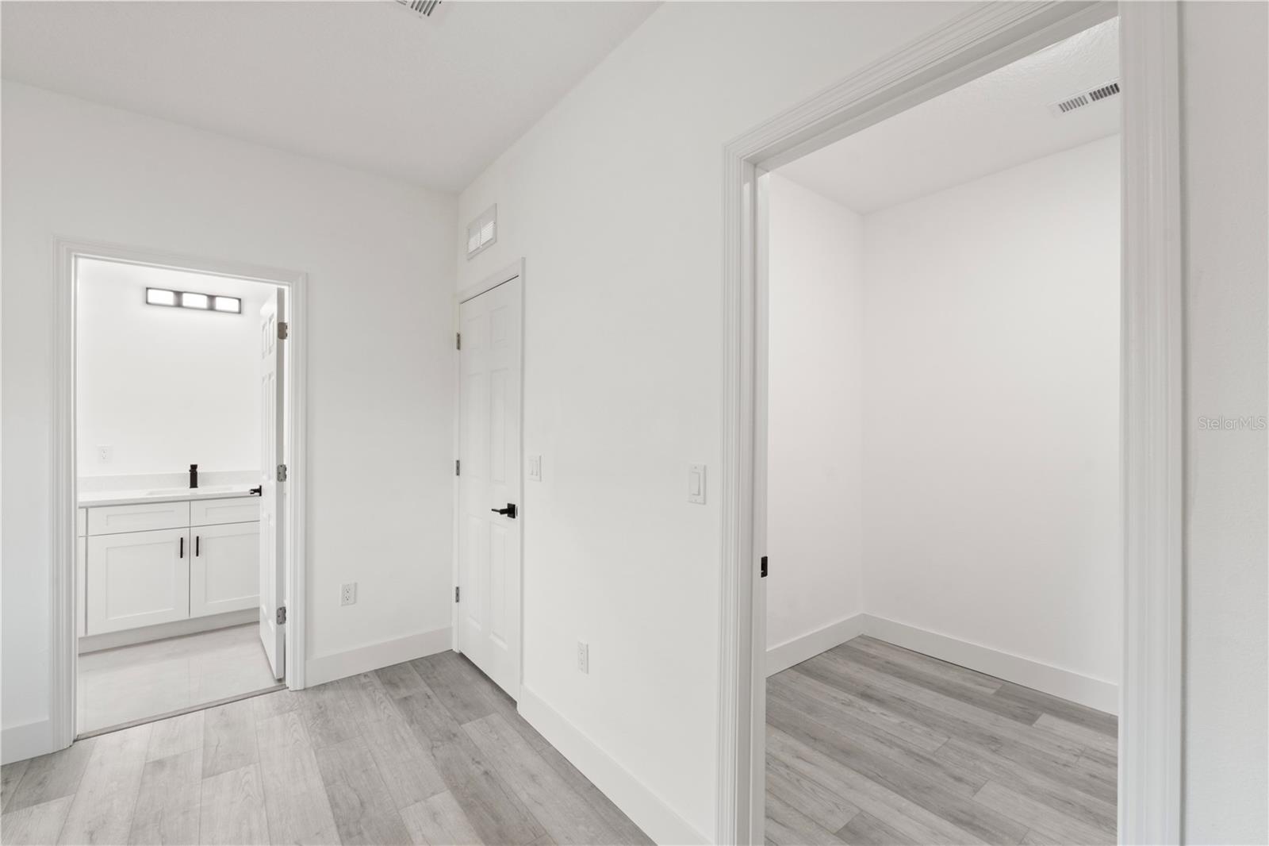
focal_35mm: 15
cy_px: 423
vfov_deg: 77.3
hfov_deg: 100.4
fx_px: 529
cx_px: 634
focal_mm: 10
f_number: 14
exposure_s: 1/1.67
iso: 320
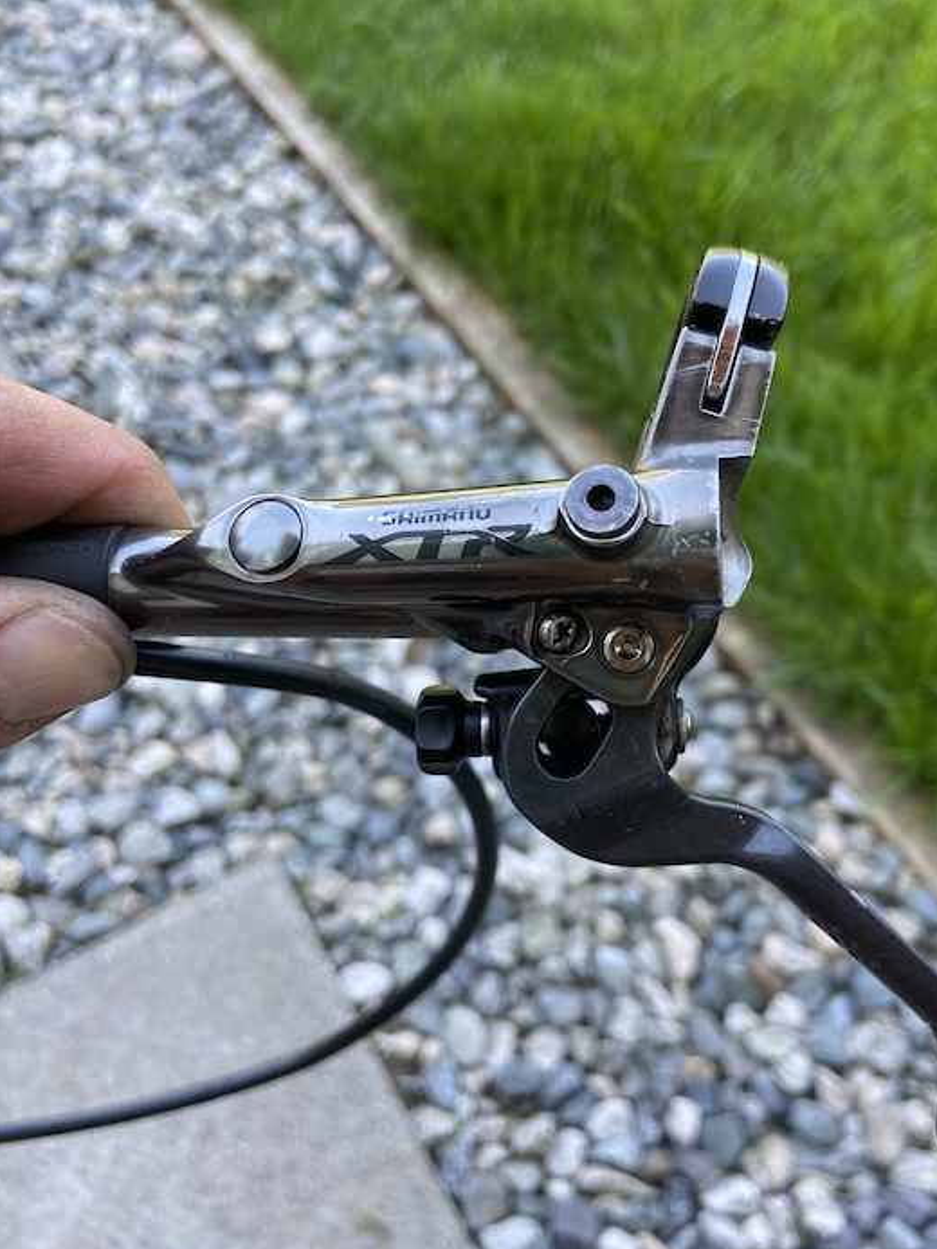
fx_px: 1082
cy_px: 631
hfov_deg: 46.7
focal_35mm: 30
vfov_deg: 60.0
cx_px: 533
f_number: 1.8
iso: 32
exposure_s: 1/122
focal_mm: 4.25
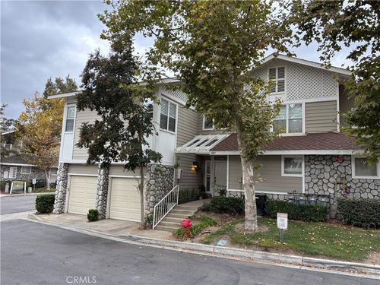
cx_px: 190
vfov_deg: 53.1
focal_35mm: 26
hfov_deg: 67.3
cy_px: 142
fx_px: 285
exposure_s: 1/241
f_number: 1.6
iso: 50
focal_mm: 5.96
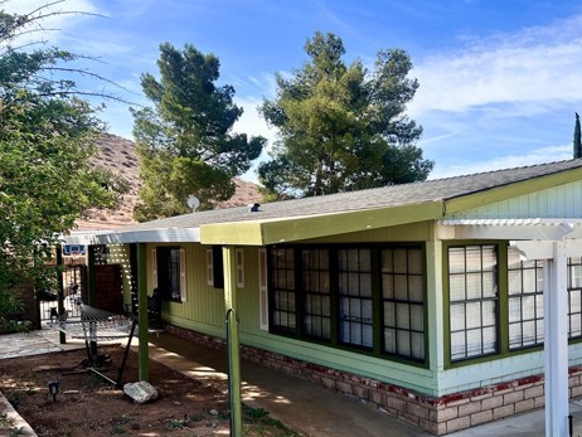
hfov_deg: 50.3
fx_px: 606
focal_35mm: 36
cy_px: 258
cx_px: 392
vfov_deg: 39.6
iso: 50
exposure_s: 1/3356
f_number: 1.5
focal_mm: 5.7
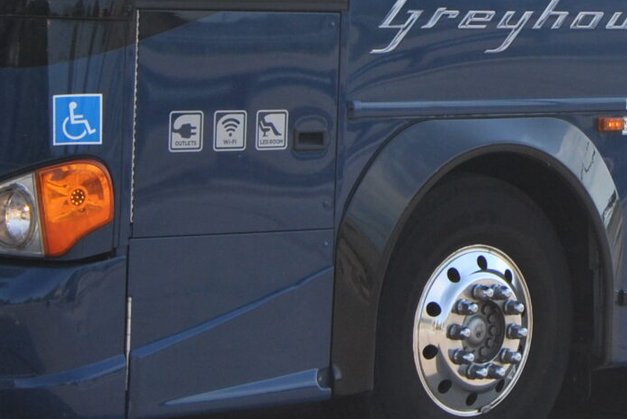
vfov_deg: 8.3
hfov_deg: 12.2
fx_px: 2877
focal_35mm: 165
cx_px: 692
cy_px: -62
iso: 100
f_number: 8
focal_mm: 30
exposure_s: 1/250
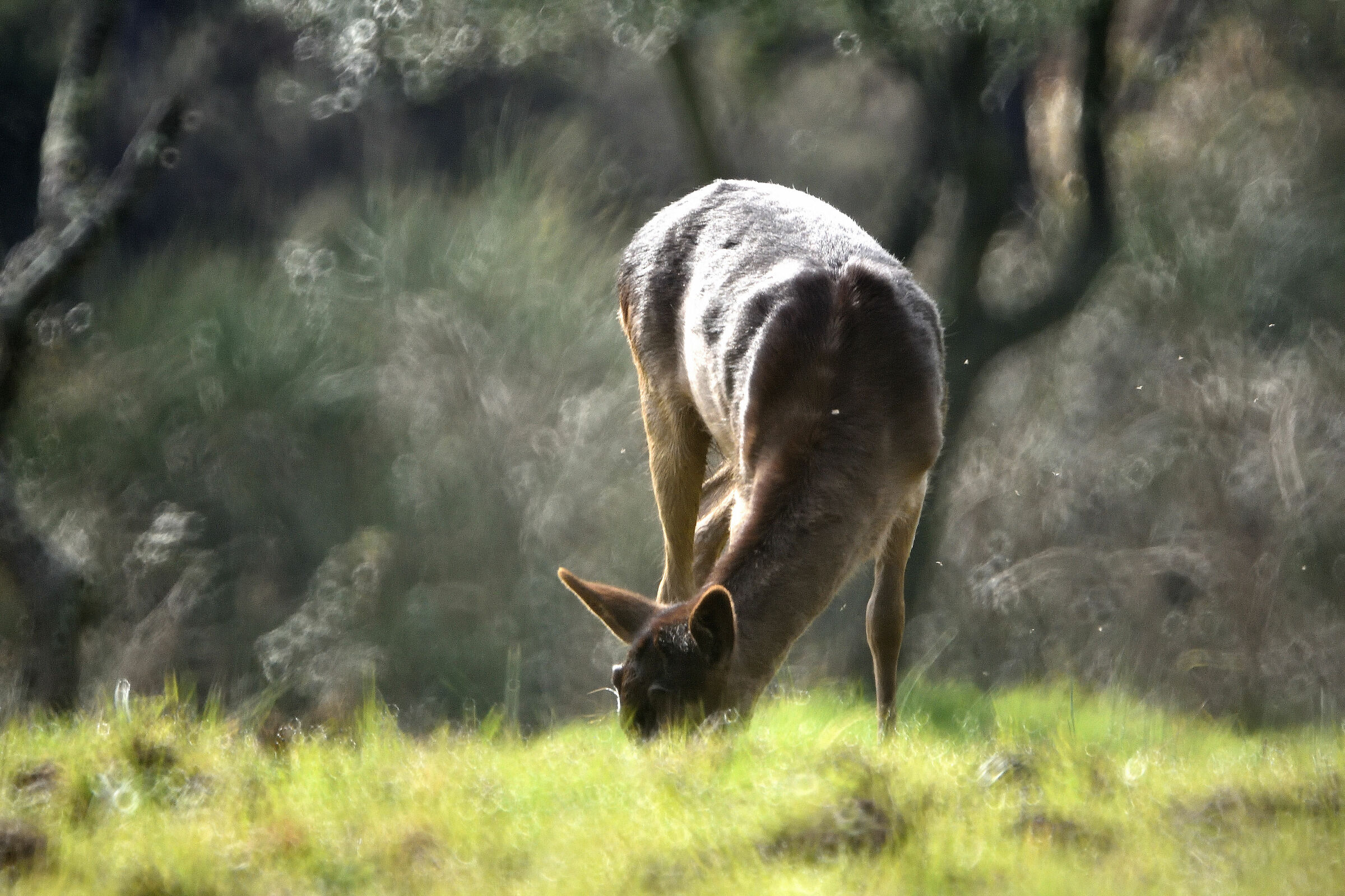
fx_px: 28019
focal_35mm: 750
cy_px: 448
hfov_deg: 2.7
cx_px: 672
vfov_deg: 1.8
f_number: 8
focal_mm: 500
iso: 1100
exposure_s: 1/500
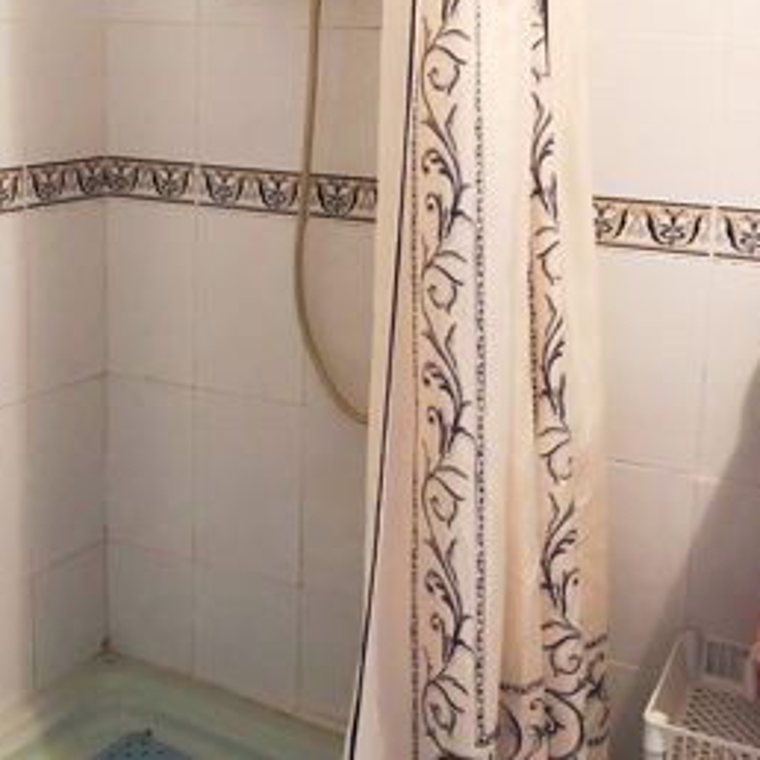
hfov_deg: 33.2
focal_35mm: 51
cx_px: 284
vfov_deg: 32.8
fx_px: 1267
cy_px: 200
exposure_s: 1/17
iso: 80
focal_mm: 3.99
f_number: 1.8
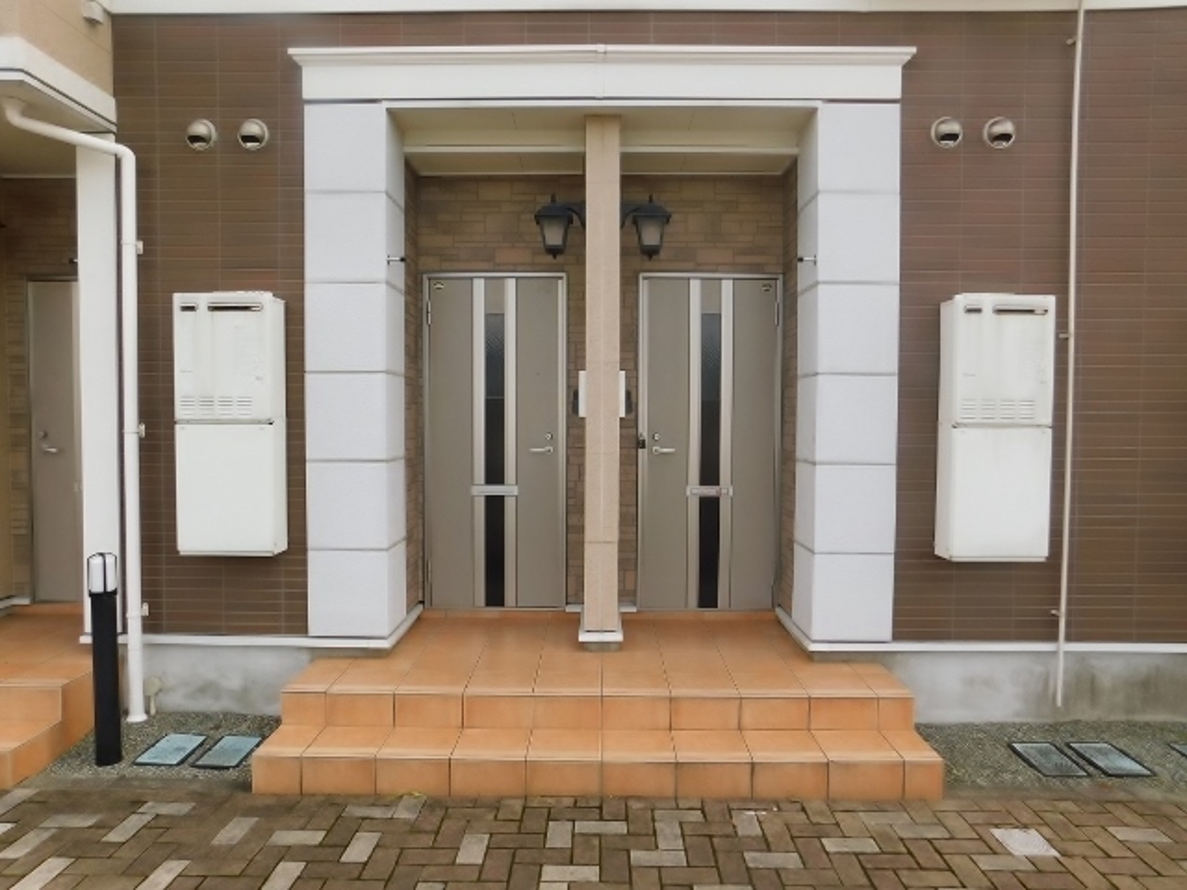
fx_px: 789
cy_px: 445
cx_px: 594
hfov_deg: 73.9
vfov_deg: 58.9
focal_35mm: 23
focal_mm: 4
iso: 125
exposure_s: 1/640
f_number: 3
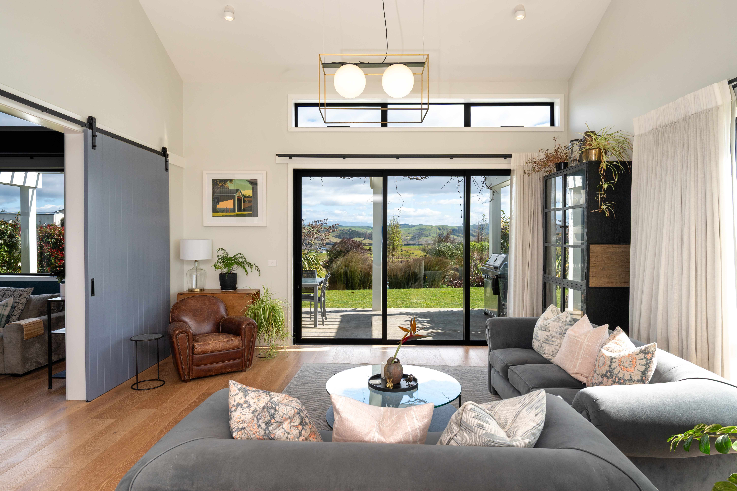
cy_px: 246
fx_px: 430
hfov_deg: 81.2
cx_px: 368
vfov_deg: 59.5
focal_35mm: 21
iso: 64
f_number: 8
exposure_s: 1/160
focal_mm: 21
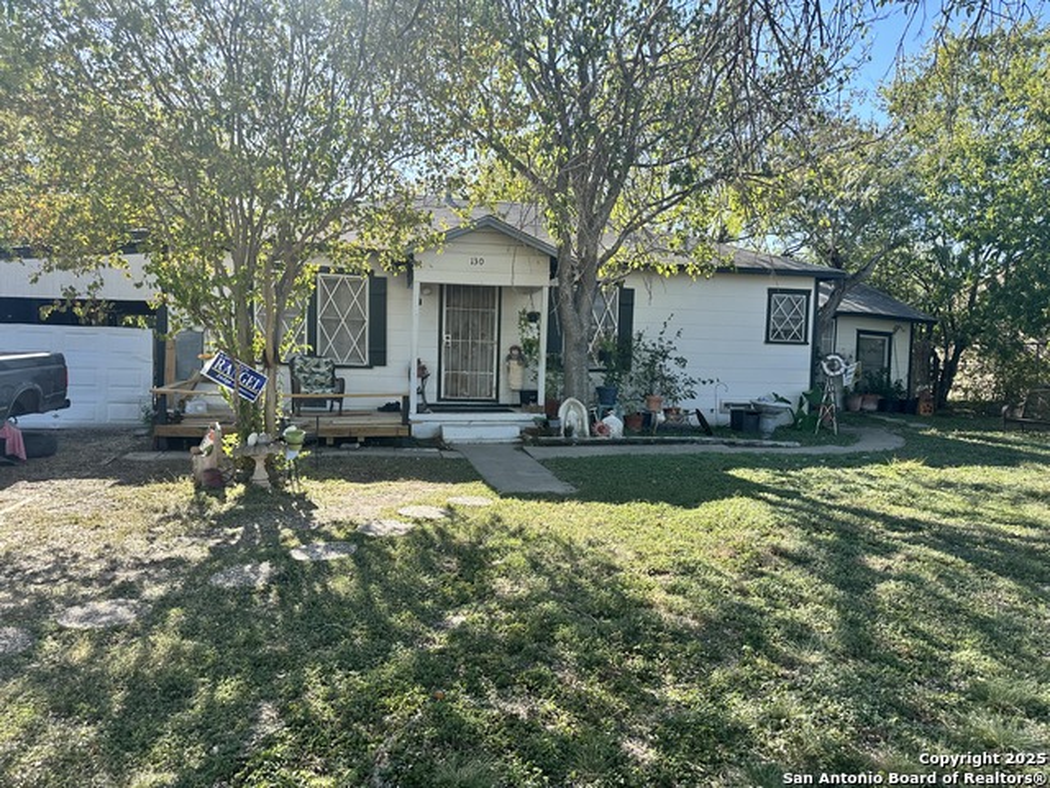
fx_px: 728
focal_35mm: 24
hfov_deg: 71.6
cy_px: 394
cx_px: 525
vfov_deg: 56.8
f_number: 1.78
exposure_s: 1/1062
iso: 80
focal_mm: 6.86
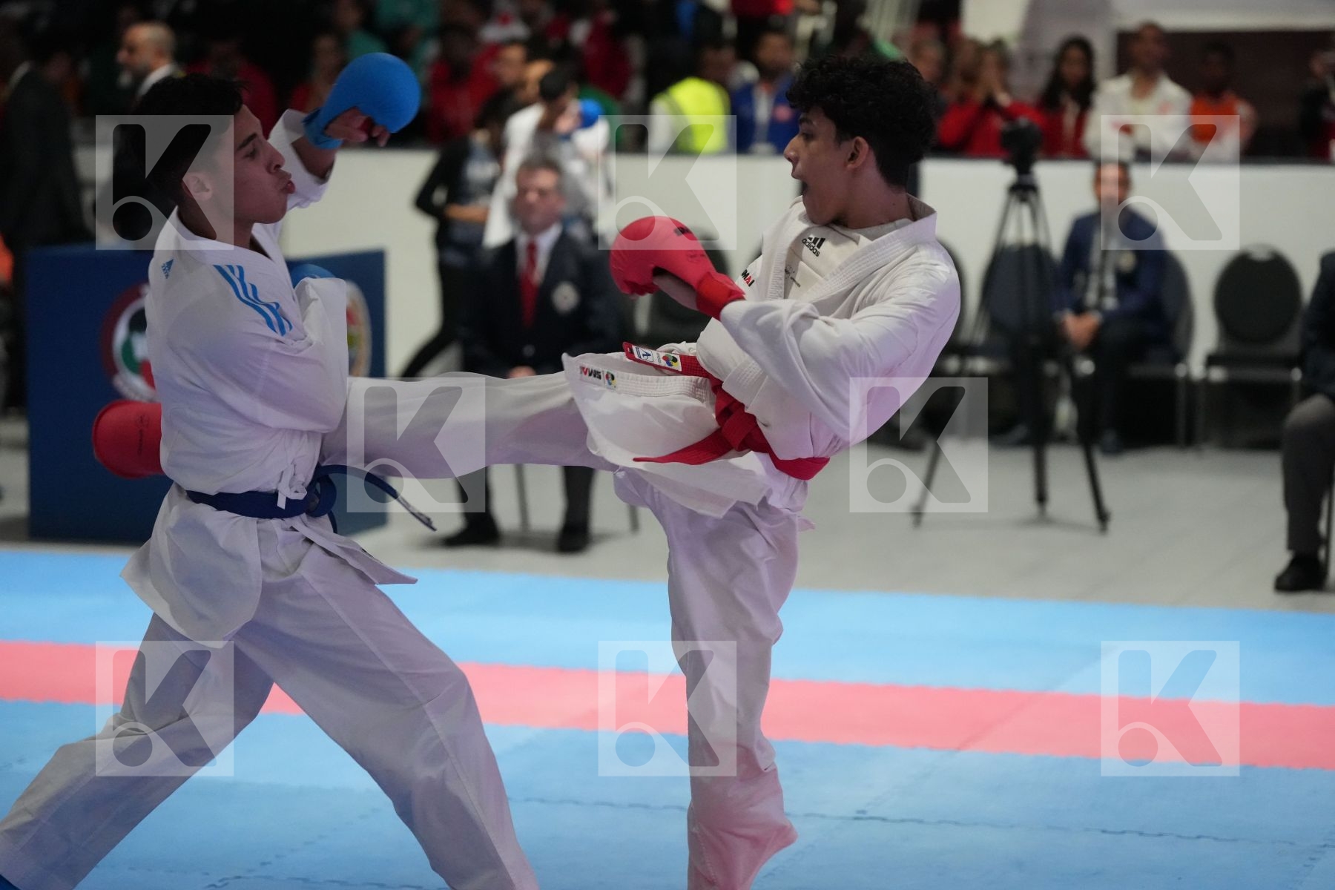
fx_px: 4116
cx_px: 668
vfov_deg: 12.3
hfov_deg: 18.4
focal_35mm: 111
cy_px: 445
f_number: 2.8
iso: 8000
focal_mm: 111
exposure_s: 1/800
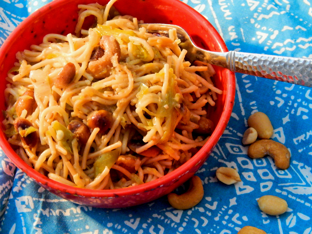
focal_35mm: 94
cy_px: 117
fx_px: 847
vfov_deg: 15.7
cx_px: 156
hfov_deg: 20.9
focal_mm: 16.6
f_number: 4.4
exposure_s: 1/15
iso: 800
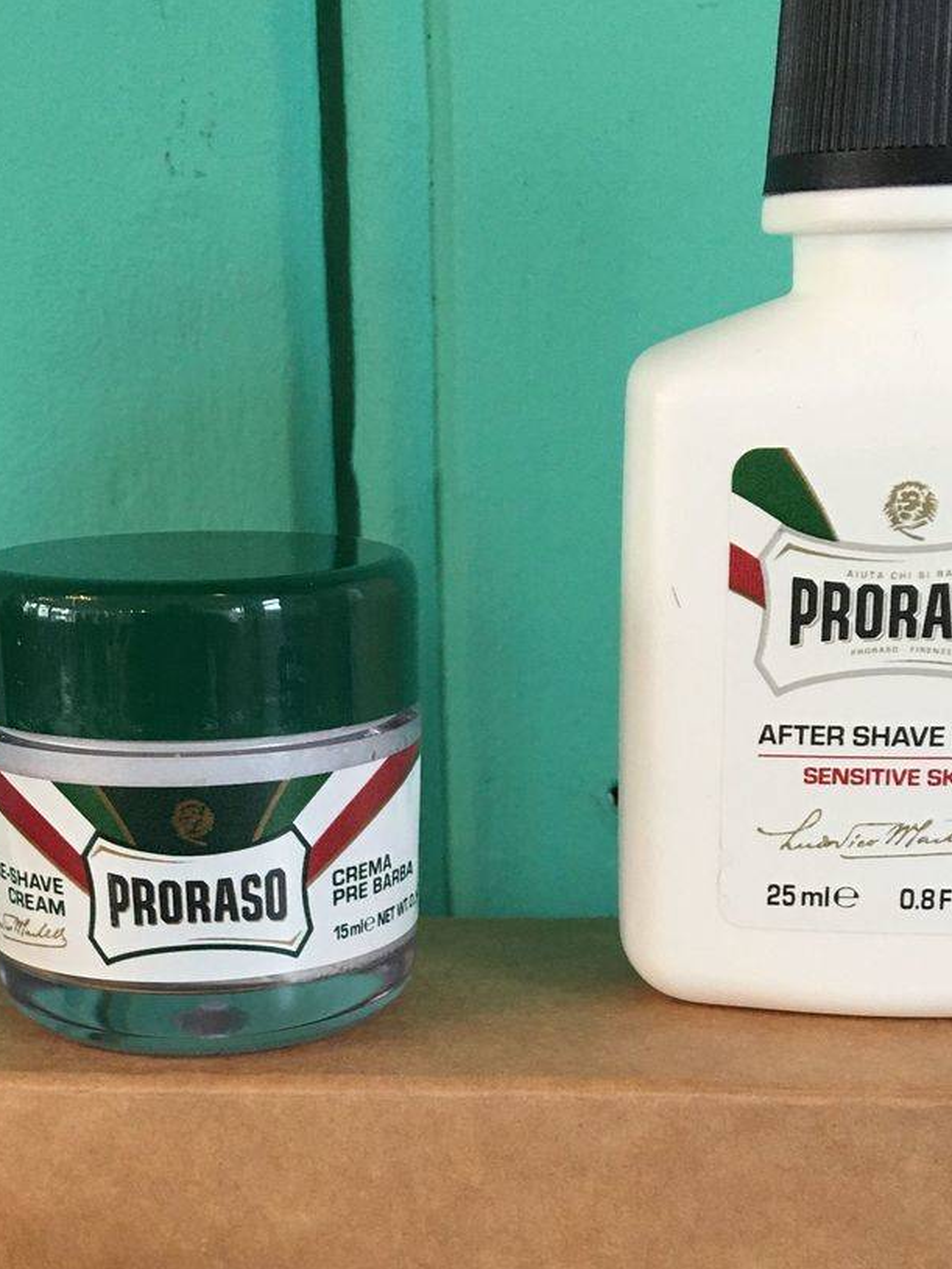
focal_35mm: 57
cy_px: 1119
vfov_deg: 32.3
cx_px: 391
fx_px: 2089
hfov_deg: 25.6
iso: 64
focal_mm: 4.15
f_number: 2.2
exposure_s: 1/33
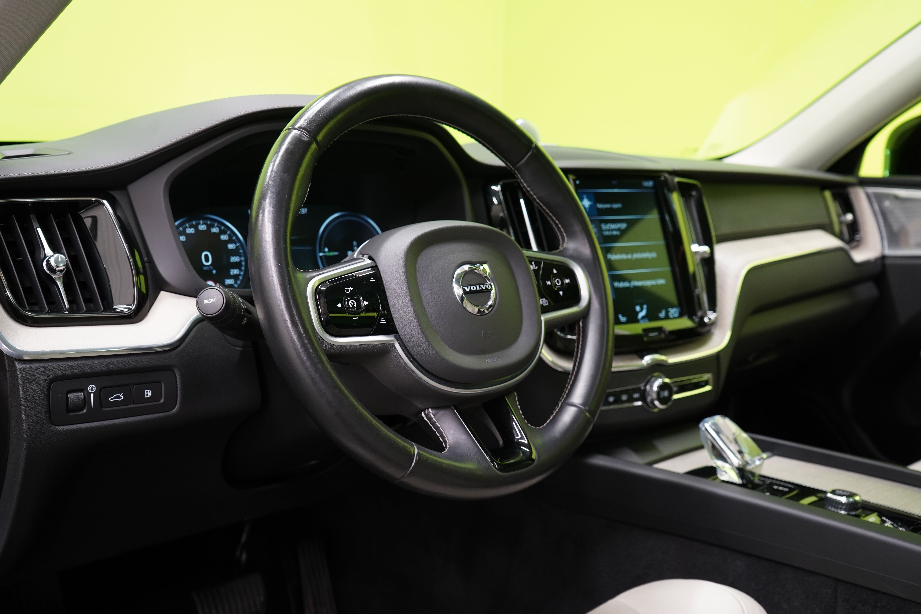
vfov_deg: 40.0
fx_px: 844
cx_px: 460
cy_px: 307
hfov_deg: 57.2
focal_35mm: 33
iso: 1250
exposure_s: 1/20
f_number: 5.6
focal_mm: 33
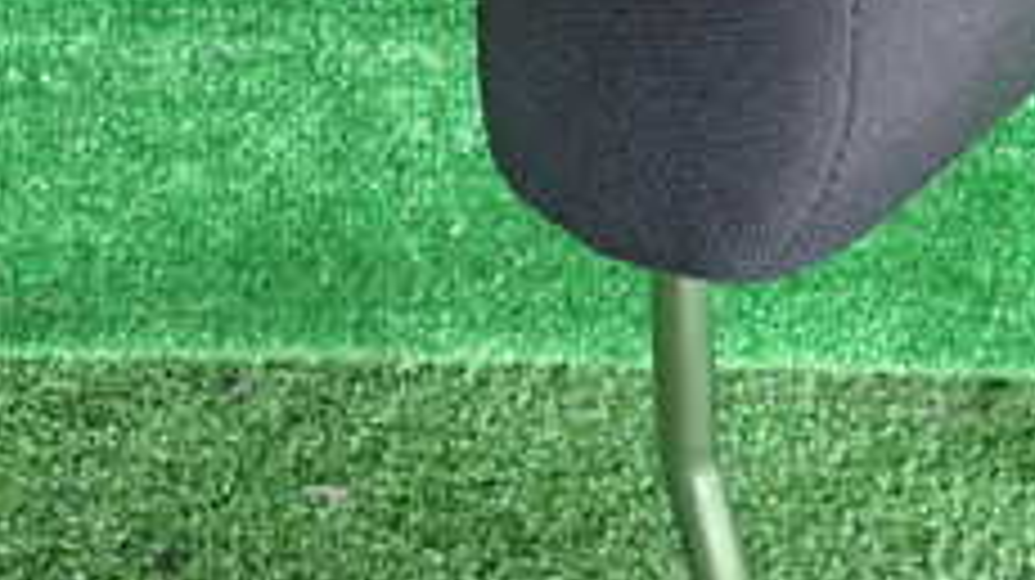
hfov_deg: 29.4
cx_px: 760
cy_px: -58
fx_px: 1947
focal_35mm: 71
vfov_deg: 16.4
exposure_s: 1/30
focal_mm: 4.5
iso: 500
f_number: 2
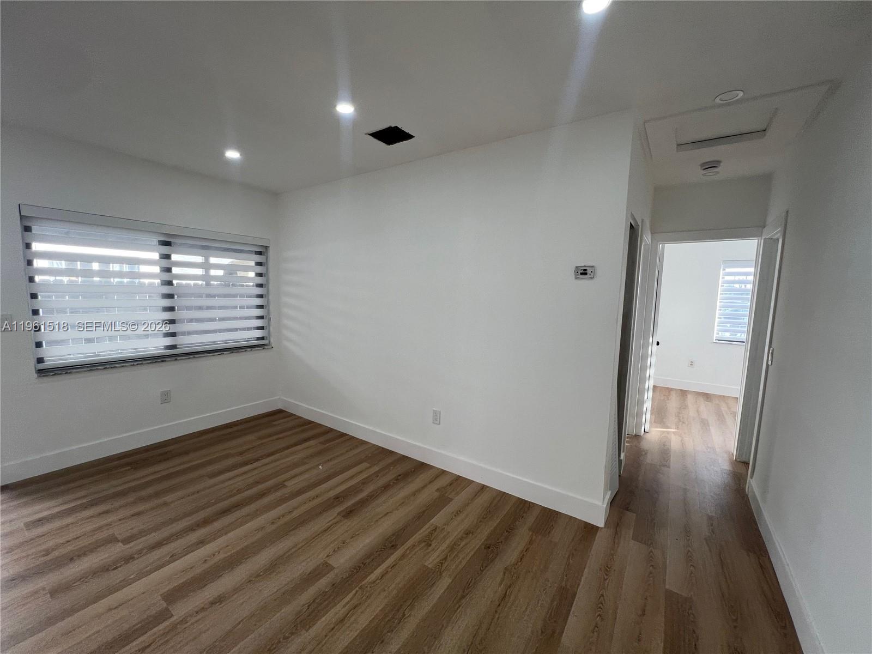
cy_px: 327
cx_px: 436
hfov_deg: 106.2
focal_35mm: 13
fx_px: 327
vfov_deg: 89.9
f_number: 1.8
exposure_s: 1/120
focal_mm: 1.57
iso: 64
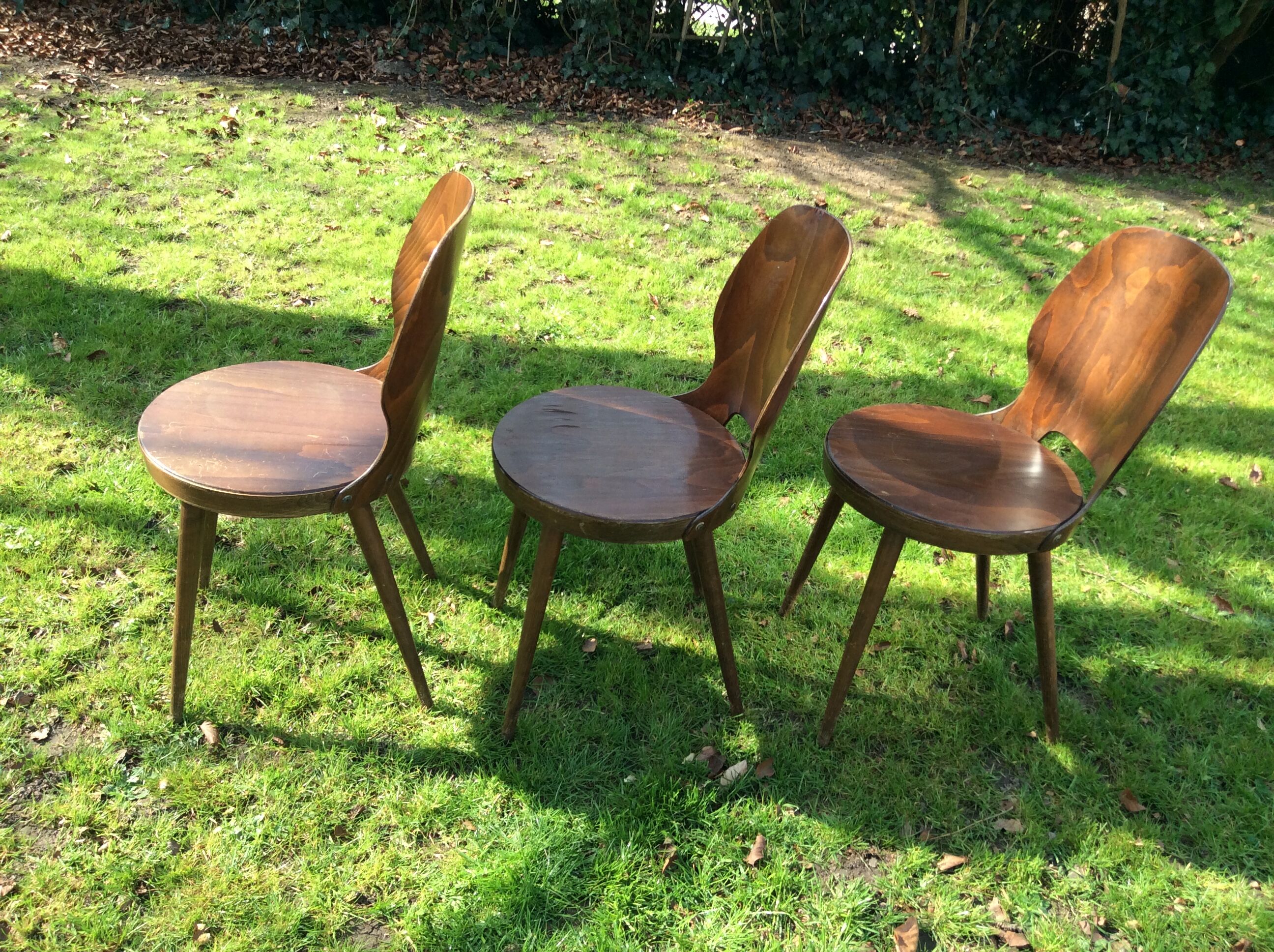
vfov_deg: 44.1
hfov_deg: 56.9
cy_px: 476
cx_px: 637
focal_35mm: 32
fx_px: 1176
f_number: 2.4
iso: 32
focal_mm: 3.3
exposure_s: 1/243
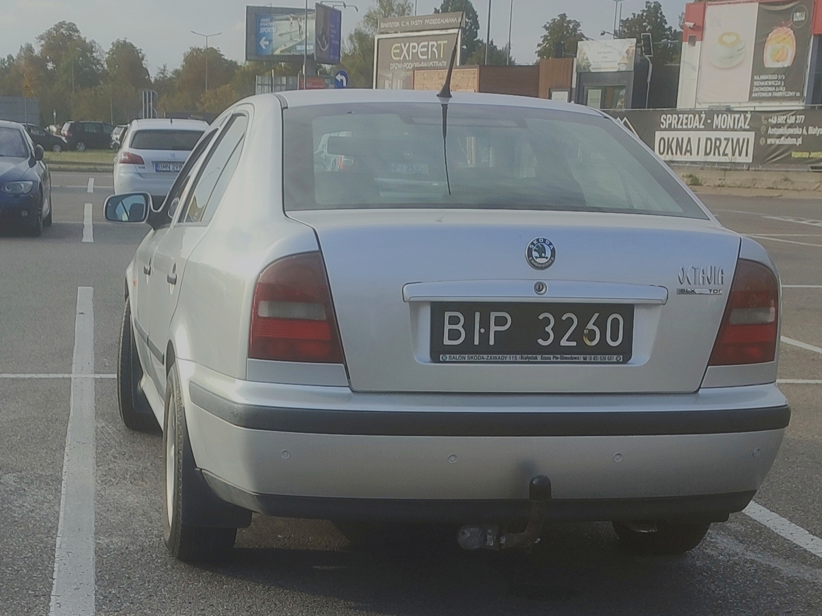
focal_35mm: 24
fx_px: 570
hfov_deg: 71.6
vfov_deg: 56.8
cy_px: 308
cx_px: 411
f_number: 1.89
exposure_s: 1/268
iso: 50
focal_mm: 5.89
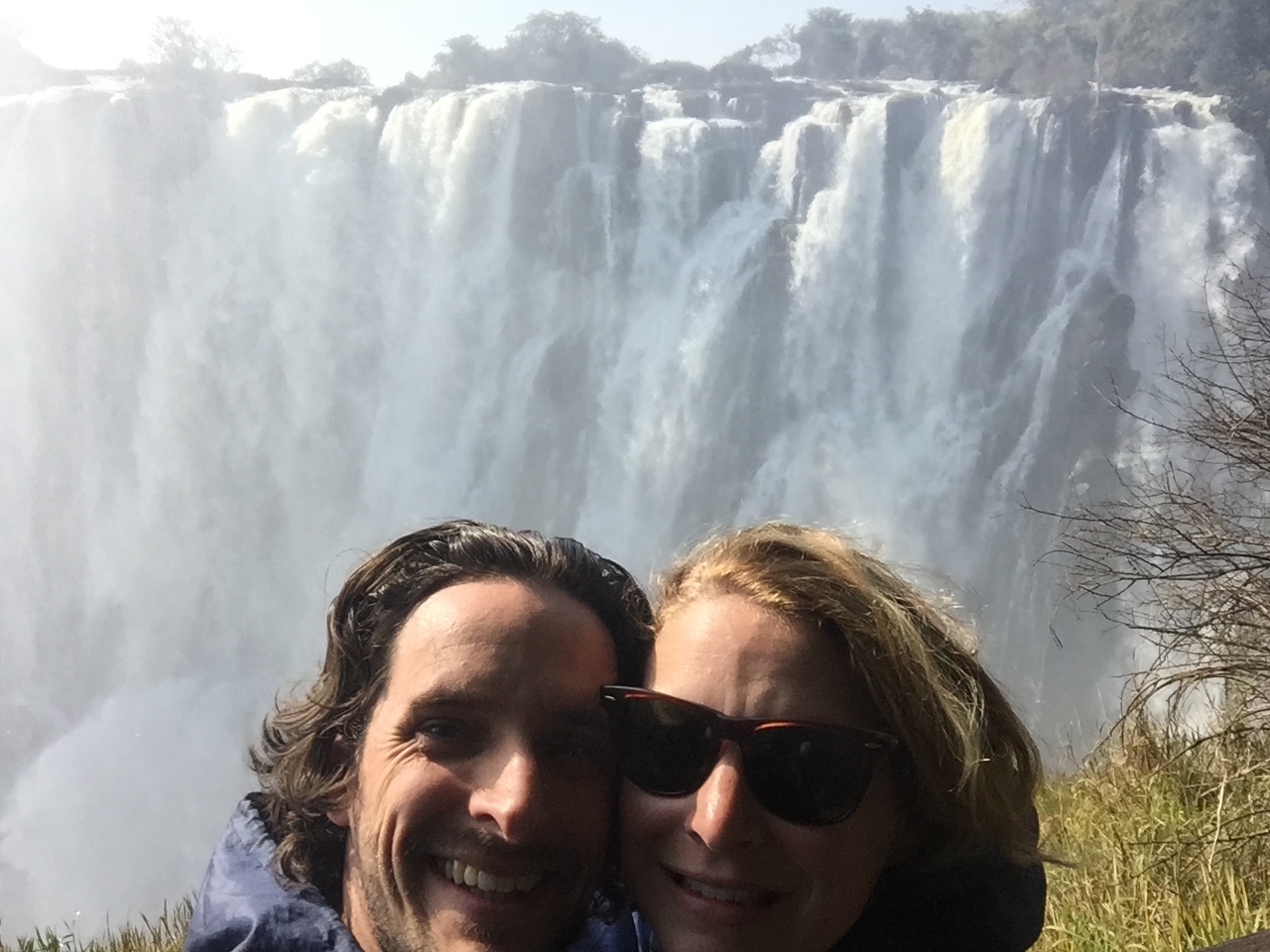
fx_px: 1137
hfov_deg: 58.4
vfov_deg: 45.4
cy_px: 476
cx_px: 635
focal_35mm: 31
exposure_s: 1/1107
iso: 32
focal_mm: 2.65
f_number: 2.2
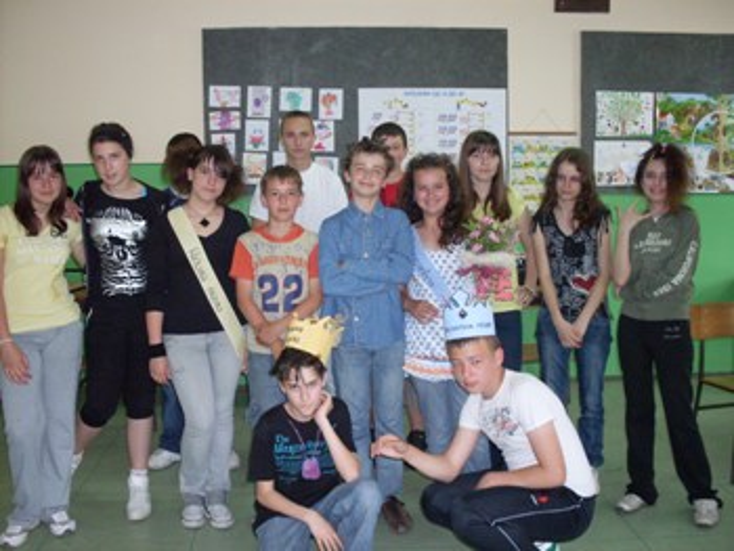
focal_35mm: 38
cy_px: 276
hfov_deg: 48.9
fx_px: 806
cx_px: 367
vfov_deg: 37.8
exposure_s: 1/45
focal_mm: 6.3
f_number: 2.8
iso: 200
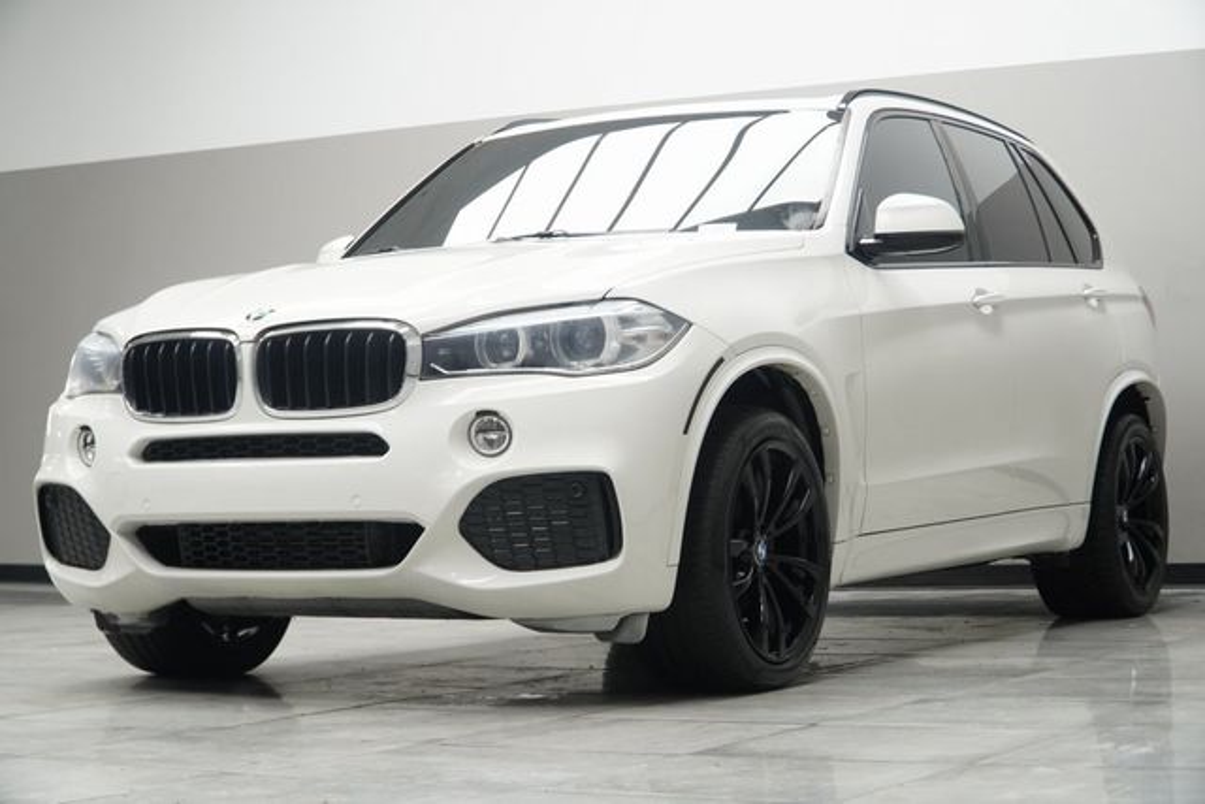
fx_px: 2310
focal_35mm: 69
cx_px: 602
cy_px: 402
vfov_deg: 19.7
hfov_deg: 29.2
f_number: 5.6
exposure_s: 1/60
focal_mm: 46
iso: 800
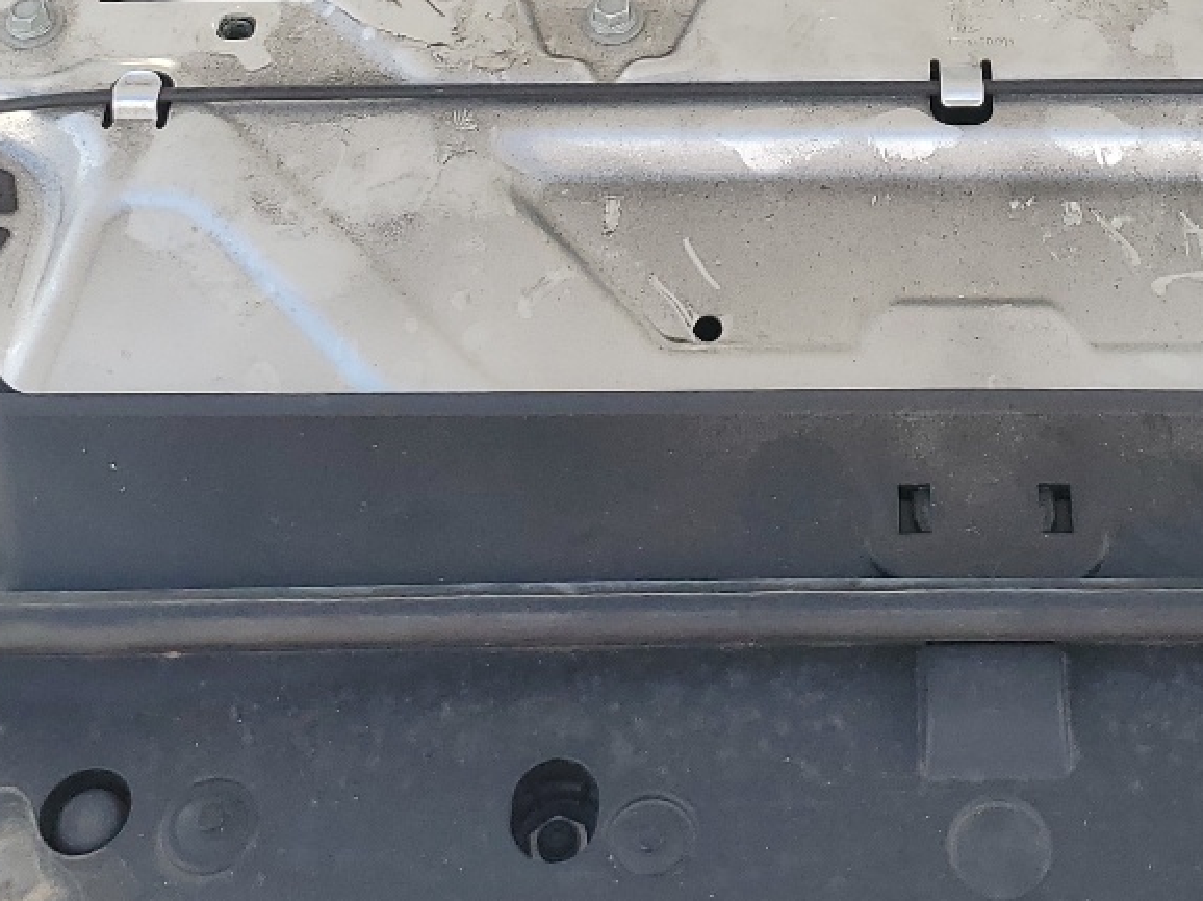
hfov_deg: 26.8
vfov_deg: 18.9
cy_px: -266
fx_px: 2501
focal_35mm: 72
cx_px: 868
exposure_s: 1/833
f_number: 1.5
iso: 50
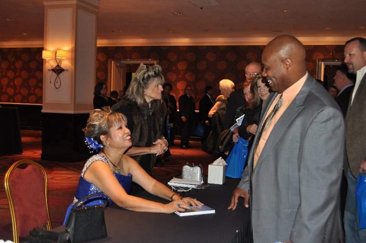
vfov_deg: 31.8
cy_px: 122
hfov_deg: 46.5
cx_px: 183
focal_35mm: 42
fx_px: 426
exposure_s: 1/60
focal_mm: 28
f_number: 4.5
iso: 800
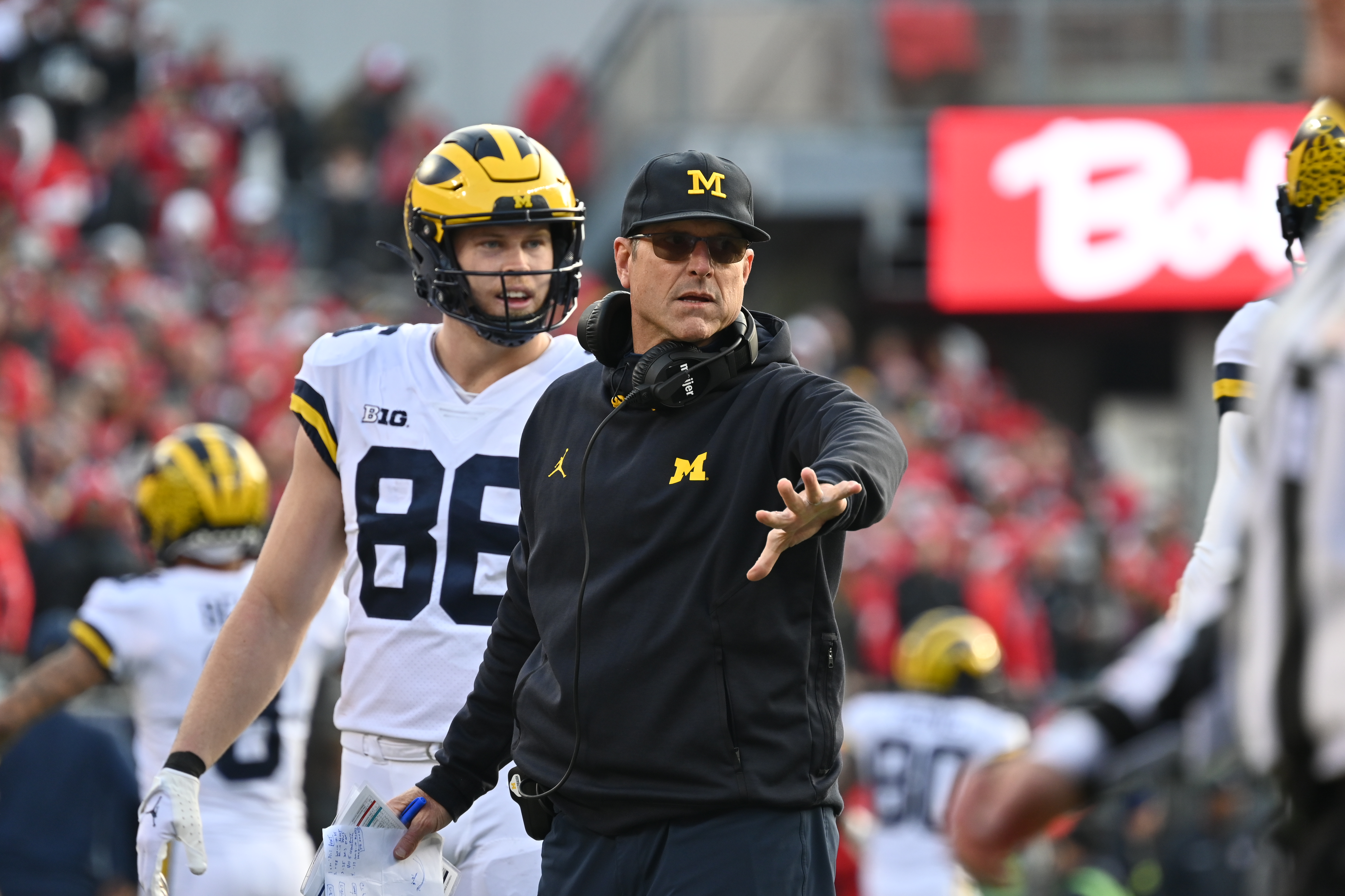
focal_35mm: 600
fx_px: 22415
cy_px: 448
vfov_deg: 2.3
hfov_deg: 3.4
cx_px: 672
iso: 400
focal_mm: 400
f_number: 5.6
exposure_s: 1/320
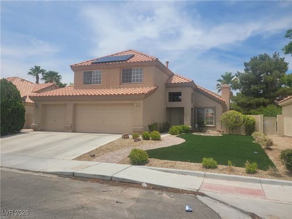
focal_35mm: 26
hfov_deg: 67.3
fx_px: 219
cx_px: 146
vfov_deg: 53.1
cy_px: 110
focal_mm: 5.4
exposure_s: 1/3892
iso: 40
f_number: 1.8
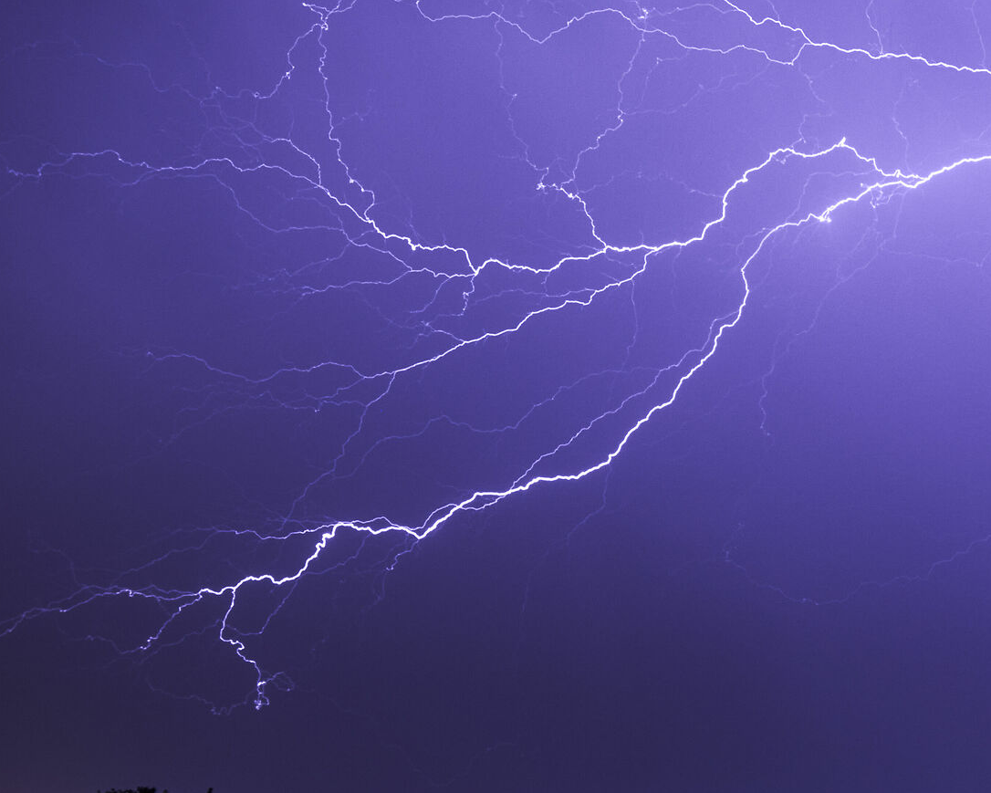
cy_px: 335
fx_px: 1643
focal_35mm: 56
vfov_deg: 27.1
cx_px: 600
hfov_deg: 33.5
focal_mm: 18.1
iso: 200
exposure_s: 20
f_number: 9
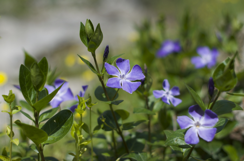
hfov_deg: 27.0
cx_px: 122
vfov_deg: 18.1
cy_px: 80
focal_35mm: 75
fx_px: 507
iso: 100
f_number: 2.2
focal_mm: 50
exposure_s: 1/4000
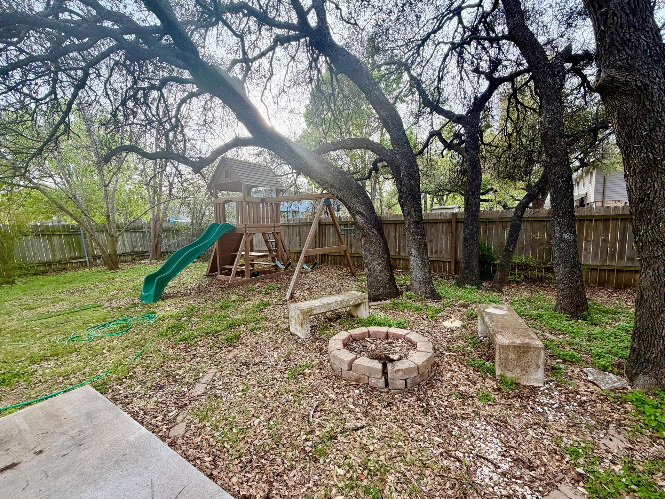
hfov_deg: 98.2
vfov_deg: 81.7
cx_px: 337
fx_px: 288
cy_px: 260
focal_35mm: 15
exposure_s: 1/145
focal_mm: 2.22
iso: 64
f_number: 2.2
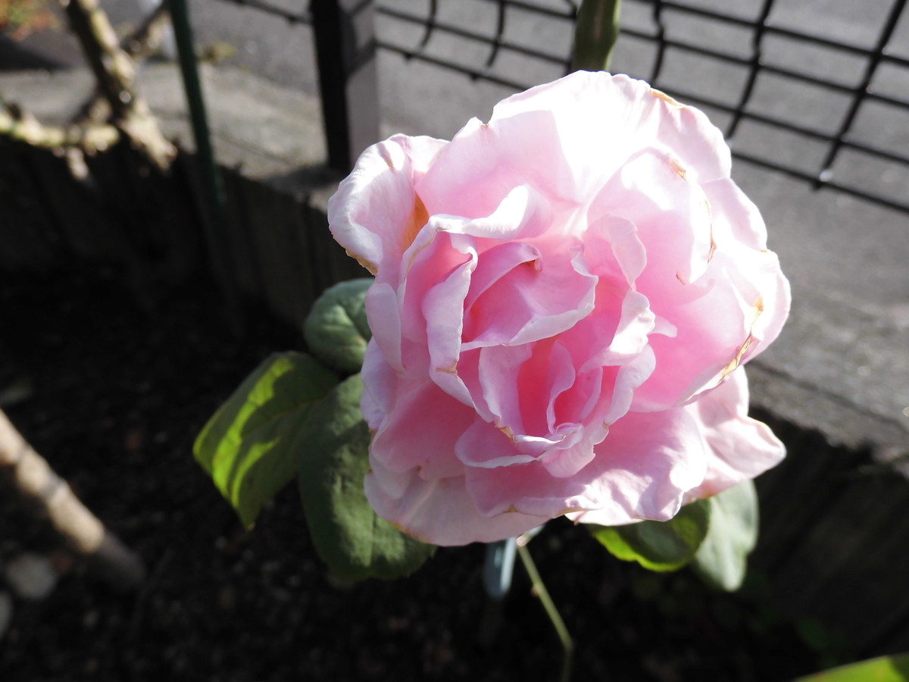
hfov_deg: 69.4
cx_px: 454
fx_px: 656
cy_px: 341
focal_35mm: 25
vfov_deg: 54.9
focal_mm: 4.5
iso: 64
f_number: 3
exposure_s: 1/200
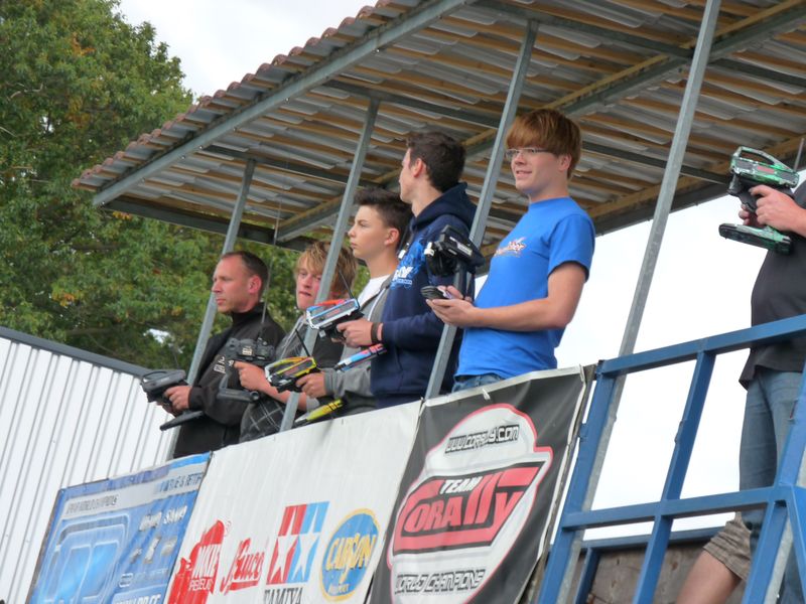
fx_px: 4680
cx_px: 403
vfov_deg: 7.4
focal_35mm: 201
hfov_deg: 9.8
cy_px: 302
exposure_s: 1/50
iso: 160
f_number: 3.7
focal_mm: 35.6
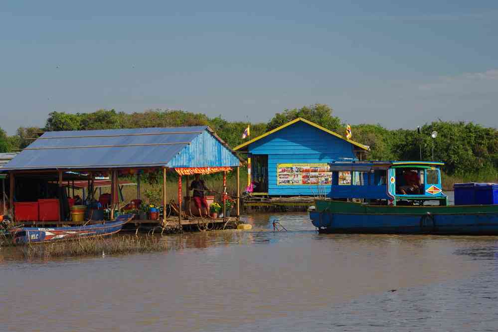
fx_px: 1826
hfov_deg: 15.5
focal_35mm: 132
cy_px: 166
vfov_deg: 10.4
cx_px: 249
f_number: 10
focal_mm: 87.5
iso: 200
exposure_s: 1/125
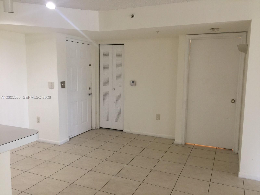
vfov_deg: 48.2
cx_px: 130
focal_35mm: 29
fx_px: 218
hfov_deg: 61.7
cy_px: 98
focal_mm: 4.15
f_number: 2.2
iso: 50
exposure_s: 1/15
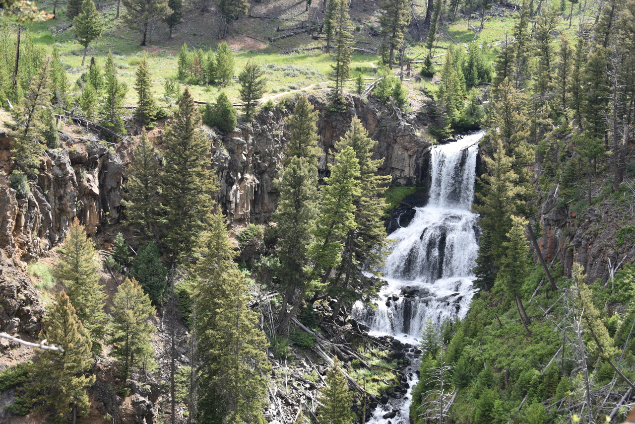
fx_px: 970
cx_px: 318
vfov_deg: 24.6
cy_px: 212
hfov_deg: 36.2
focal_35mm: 55
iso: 100
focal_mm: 55
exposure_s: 1/160
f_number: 6.3
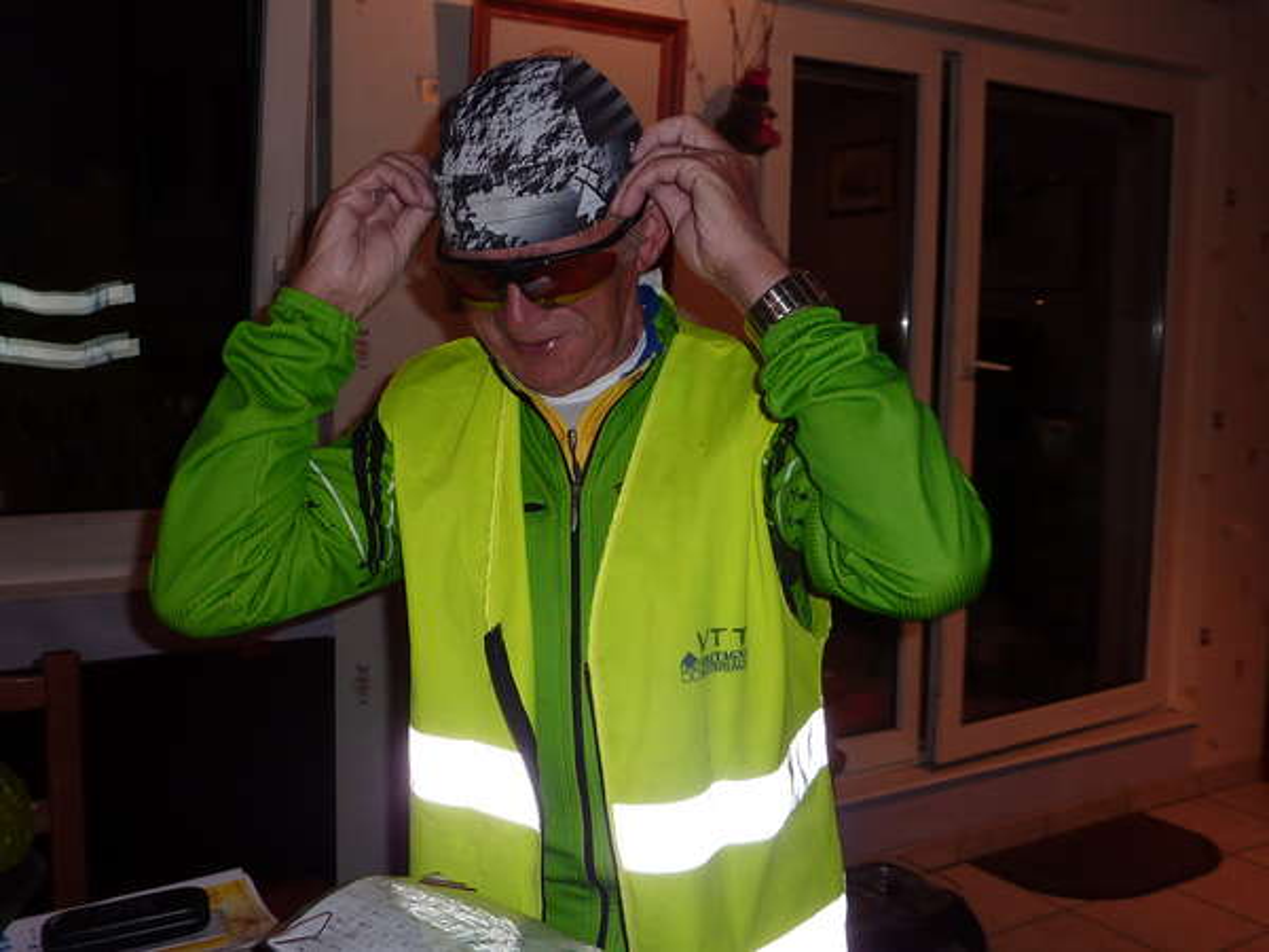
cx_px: 634
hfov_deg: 51.4
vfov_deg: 39.7
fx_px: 1320
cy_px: 476
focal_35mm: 36
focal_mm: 4.1
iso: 100
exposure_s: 1/30
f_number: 3.3
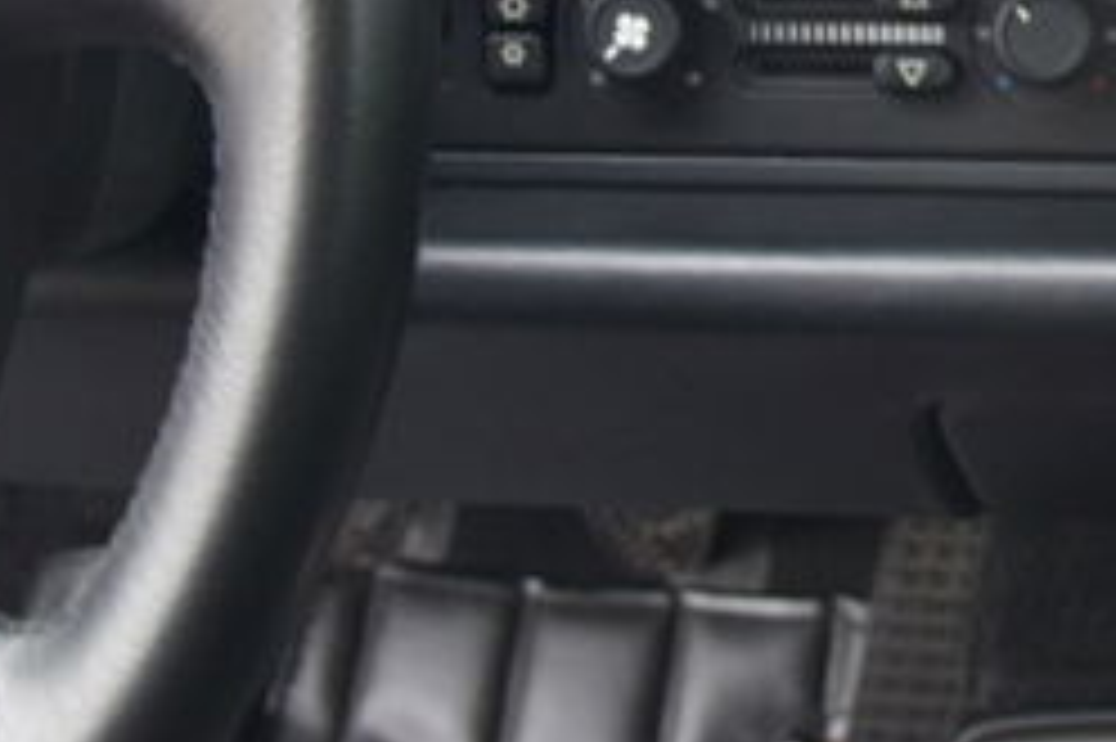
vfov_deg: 8.4
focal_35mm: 163
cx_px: 1233
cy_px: -4
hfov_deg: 12.4
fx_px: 5035
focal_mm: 35
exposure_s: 1/60
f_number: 4.5
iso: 1400
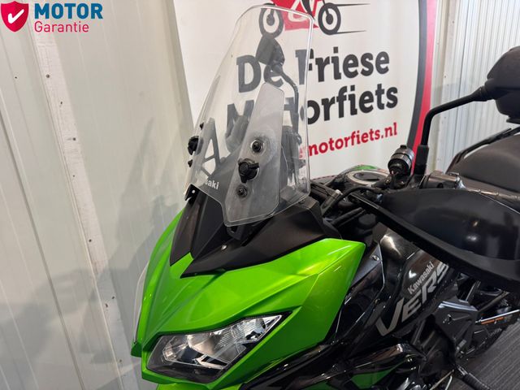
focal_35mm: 24
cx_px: 260
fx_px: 361
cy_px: 195
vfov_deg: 56.8
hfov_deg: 71.6
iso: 160
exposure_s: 1/50
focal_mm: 6.76
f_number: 1.78
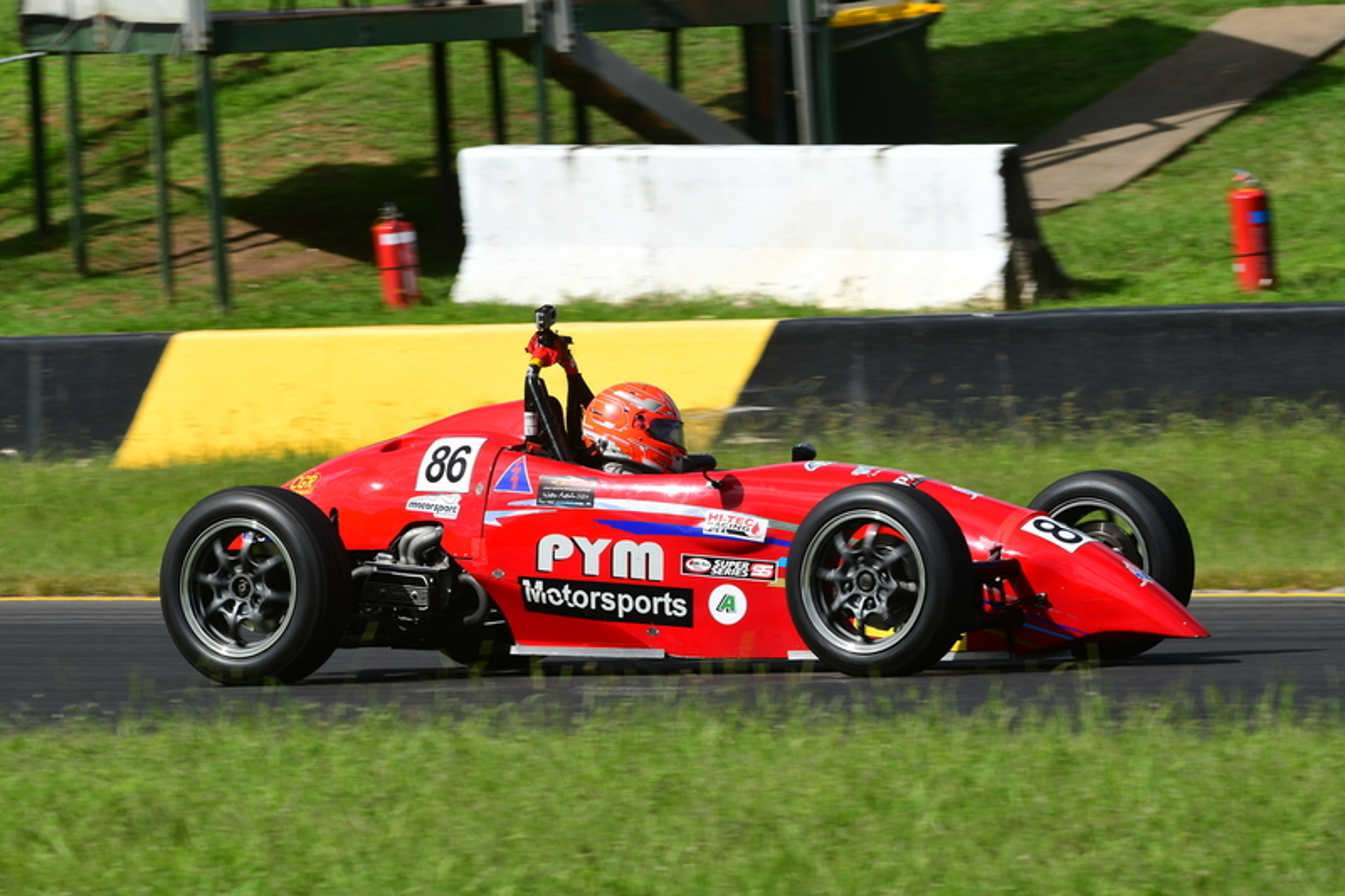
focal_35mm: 300
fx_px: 11205
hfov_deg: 6.9
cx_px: 672
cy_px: 448
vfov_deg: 4.6
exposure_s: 1/640
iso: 320
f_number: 11
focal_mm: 200
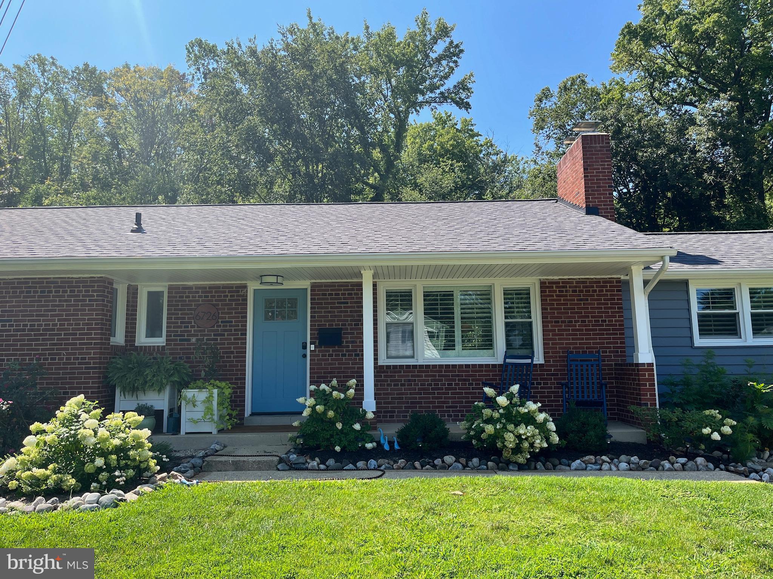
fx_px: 581
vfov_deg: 53.1
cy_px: 290
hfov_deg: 67.3
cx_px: 386
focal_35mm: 26
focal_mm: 5.1
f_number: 1.6
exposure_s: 1/1404
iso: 50
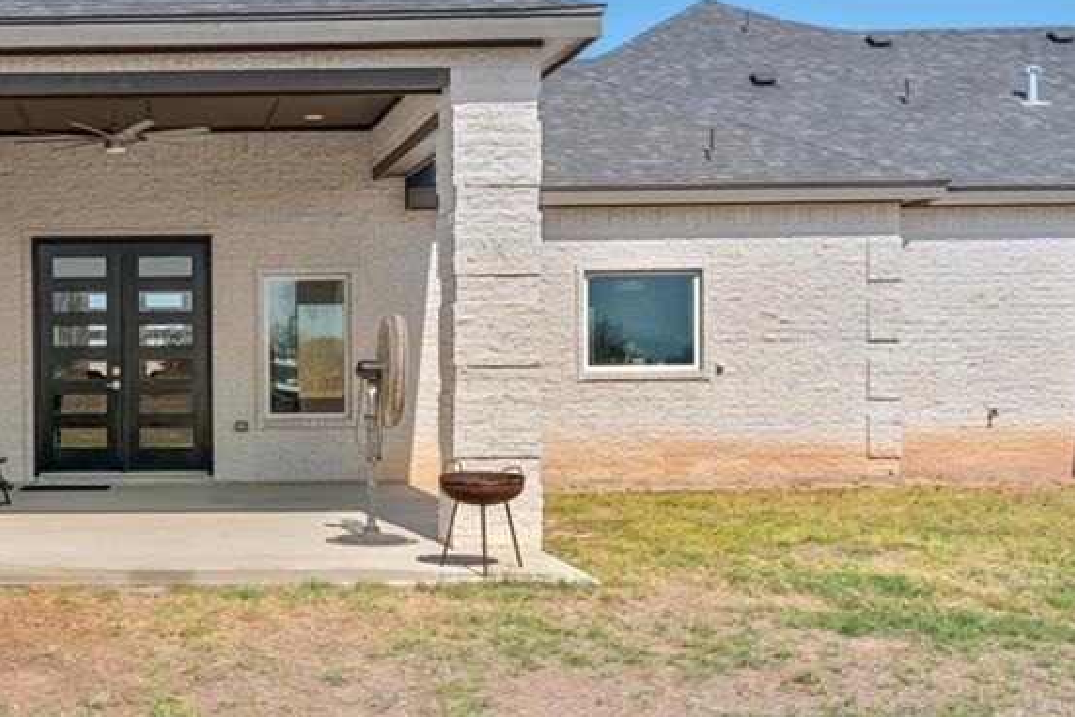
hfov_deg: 34.9
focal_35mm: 54
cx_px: 123
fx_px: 1613
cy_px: 389
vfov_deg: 25.1
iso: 200
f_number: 10
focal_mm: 29
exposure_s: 1/100
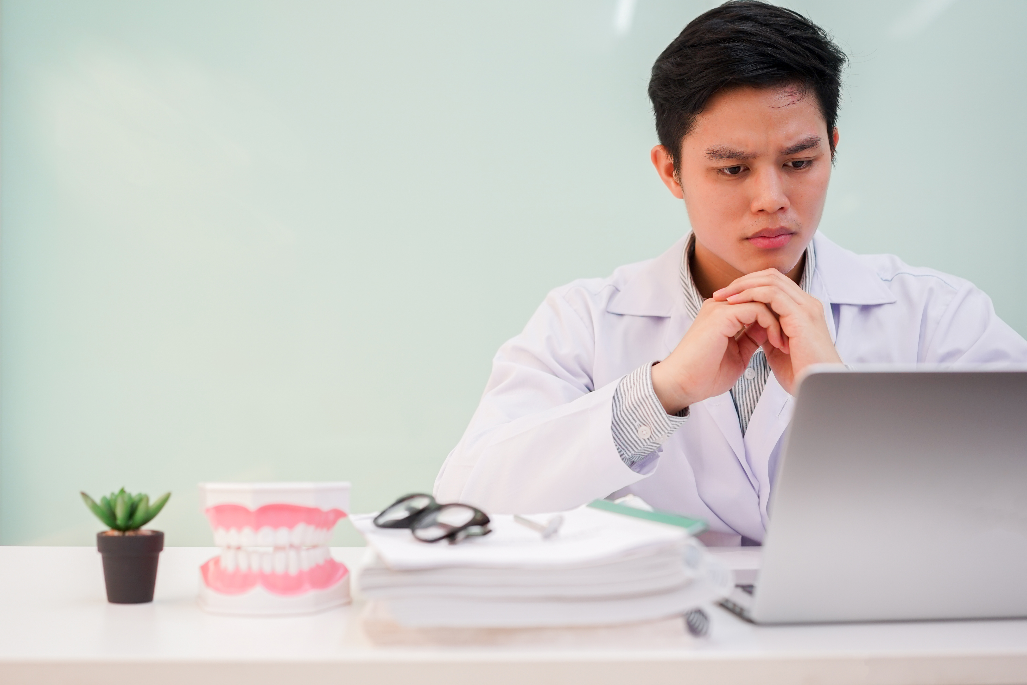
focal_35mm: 55
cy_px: 342
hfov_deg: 36.2
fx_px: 1569
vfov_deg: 24.6
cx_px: 514
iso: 250
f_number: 2.8
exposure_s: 1/25
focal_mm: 55
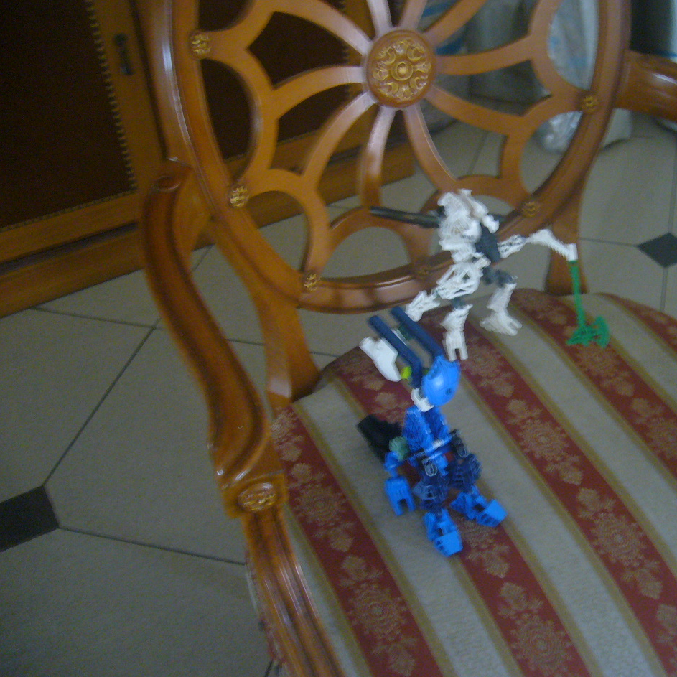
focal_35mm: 42
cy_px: 338
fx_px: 929
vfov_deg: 40.0
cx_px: 455
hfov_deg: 39.5
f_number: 2.8
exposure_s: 1/8
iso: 200
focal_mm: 5.8
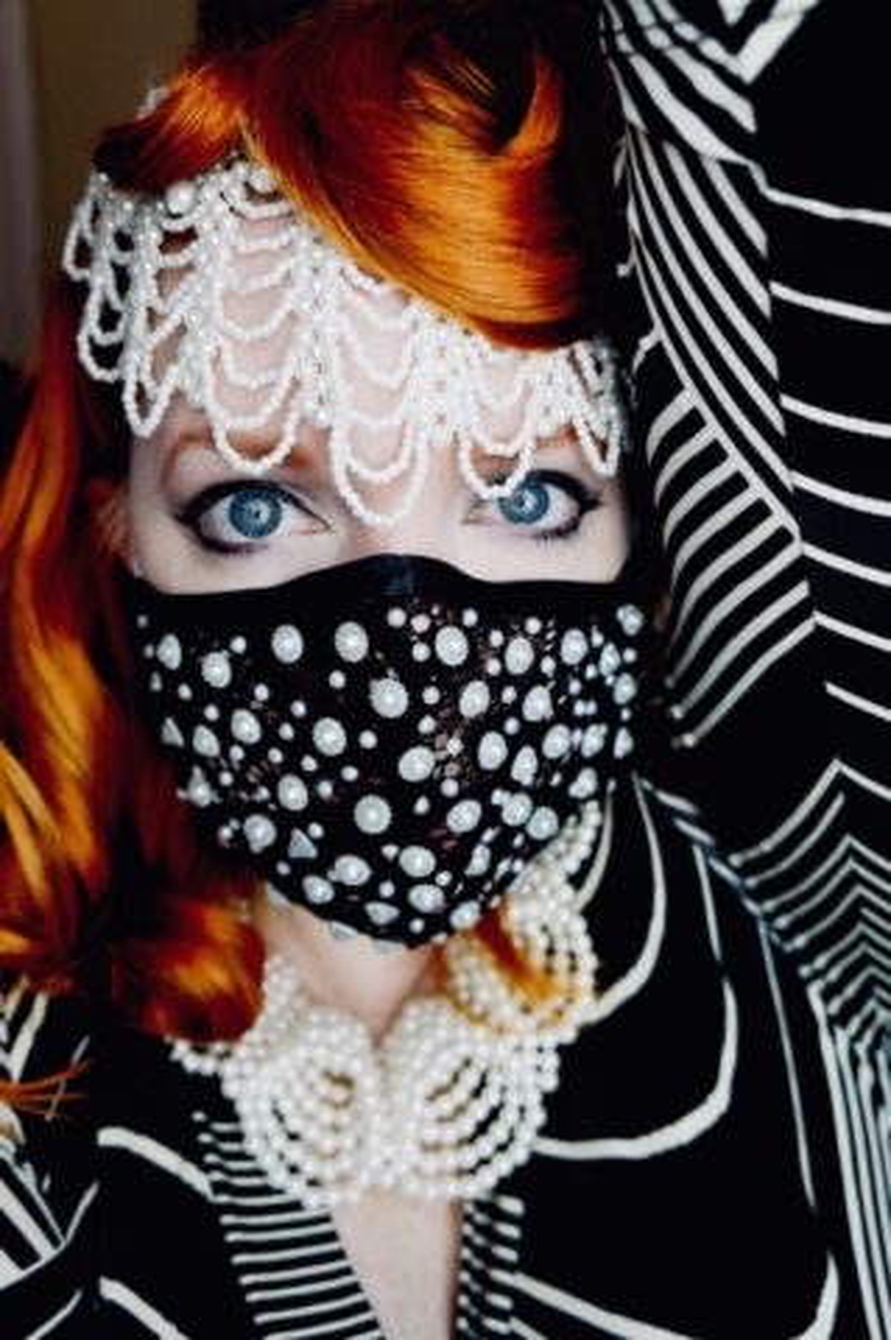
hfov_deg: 41.6
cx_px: 446
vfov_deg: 59.5
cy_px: 670
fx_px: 1172
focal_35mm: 32
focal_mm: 21
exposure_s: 1/160
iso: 500
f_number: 4
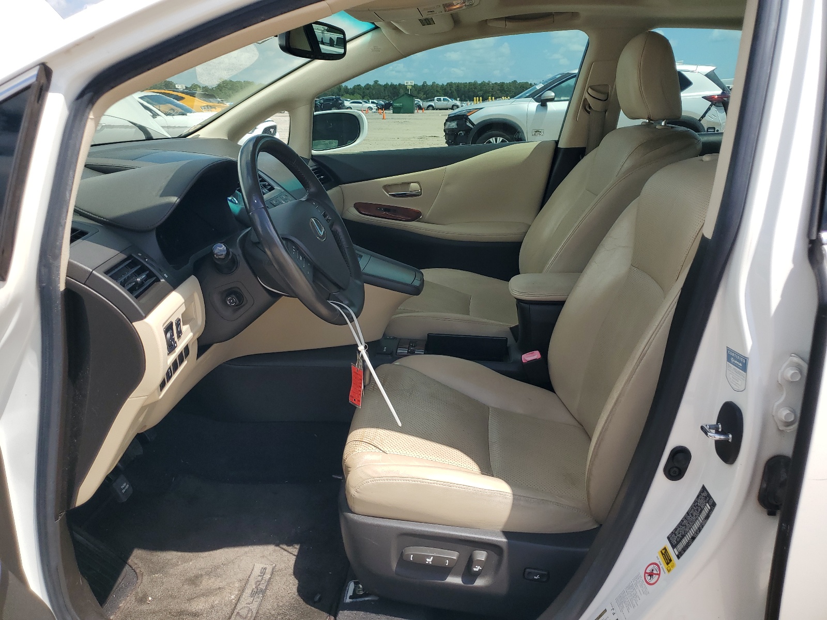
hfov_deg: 67.3
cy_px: 310
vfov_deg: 53.1
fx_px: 621
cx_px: 414
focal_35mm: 26
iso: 50
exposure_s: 1/2500
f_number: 1.5
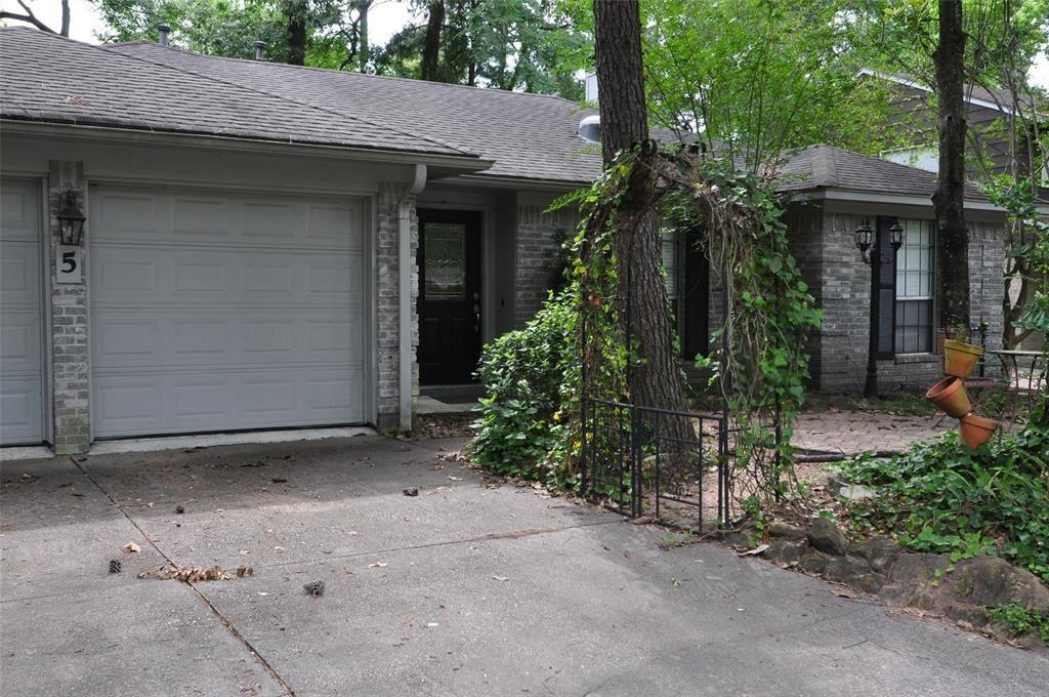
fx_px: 1048
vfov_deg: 36.8
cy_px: 348
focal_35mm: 36
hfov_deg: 53.2
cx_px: 524
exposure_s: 1/125
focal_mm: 24
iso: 800
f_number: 9
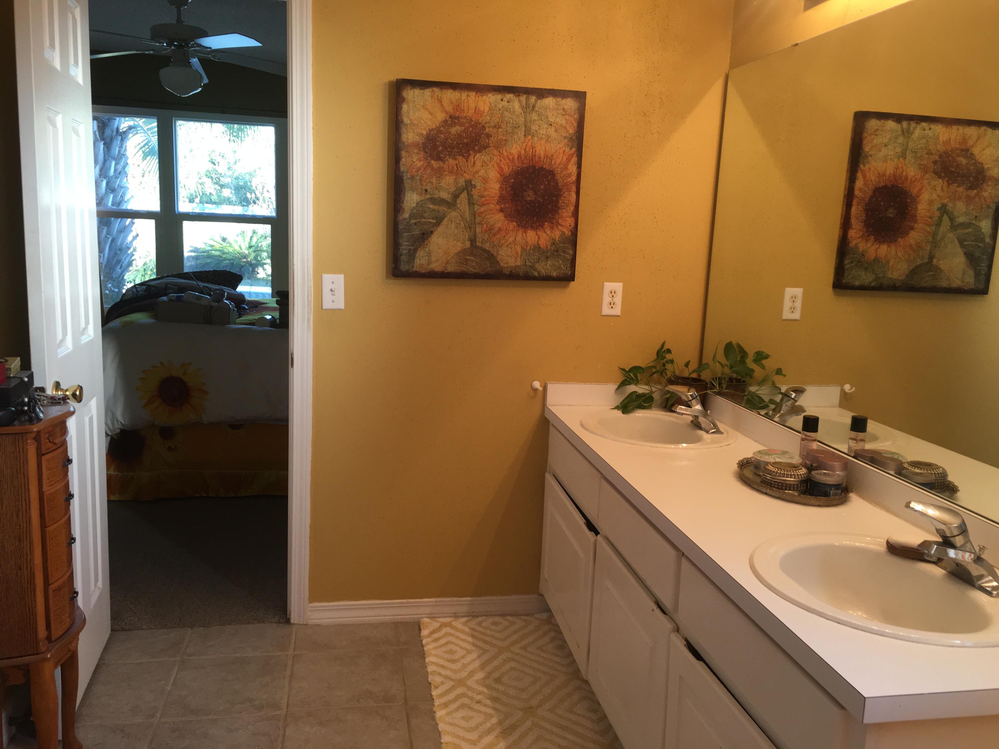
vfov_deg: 48.2
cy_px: 374
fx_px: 837
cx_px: 500
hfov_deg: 61.7
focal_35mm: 29
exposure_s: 1/30
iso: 50
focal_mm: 4.15
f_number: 2.2
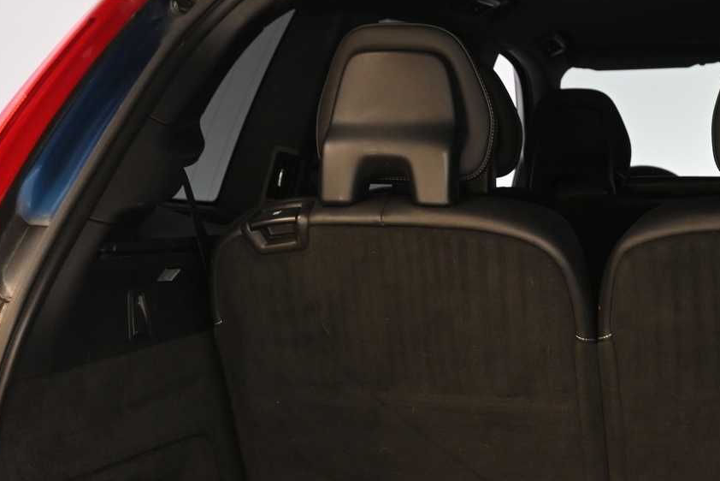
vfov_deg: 17.7
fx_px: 1529
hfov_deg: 26.0
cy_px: 369
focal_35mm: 76
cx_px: 570
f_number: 4.5
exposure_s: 1/40
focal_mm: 26.5
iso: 900
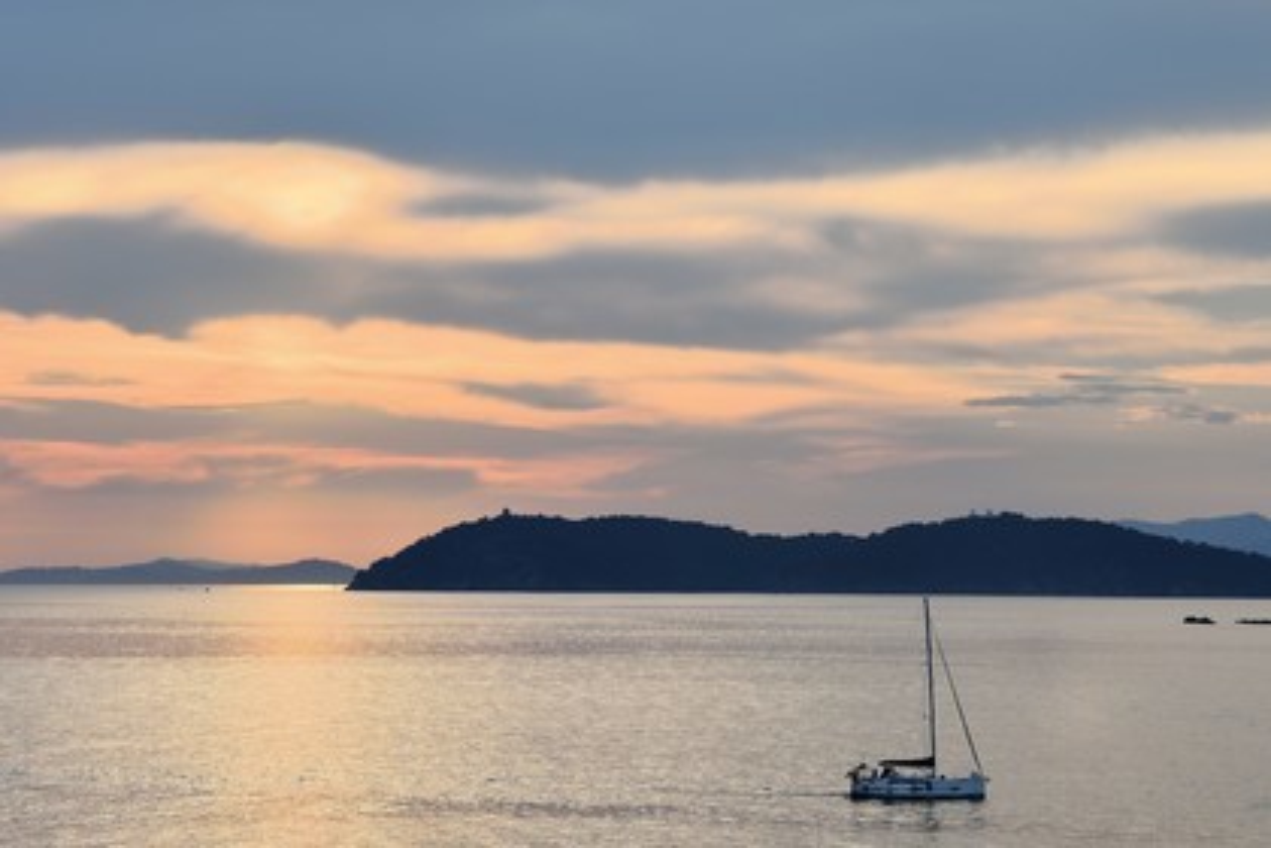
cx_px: 636
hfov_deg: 22.1
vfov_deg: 14.9
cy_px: 424
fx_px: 3248
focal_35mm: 92
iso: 200
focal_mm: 92
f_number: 7.1
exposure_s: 1/640
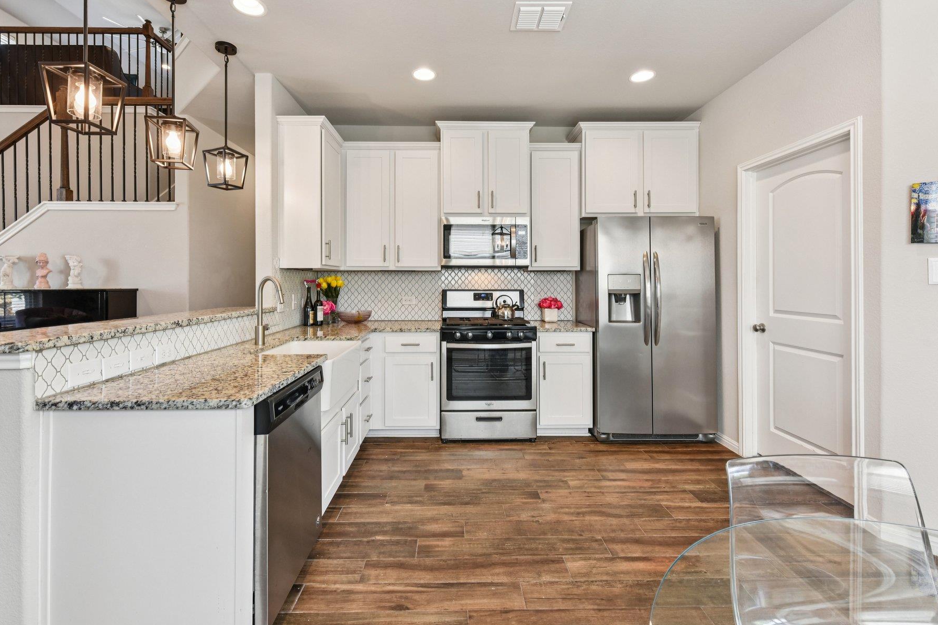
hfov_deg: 96.7
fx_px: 417
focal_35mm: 16
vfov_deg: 73.4
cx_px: 454
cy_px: 273
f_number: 8
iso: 250
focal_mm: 14
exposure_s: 1/15
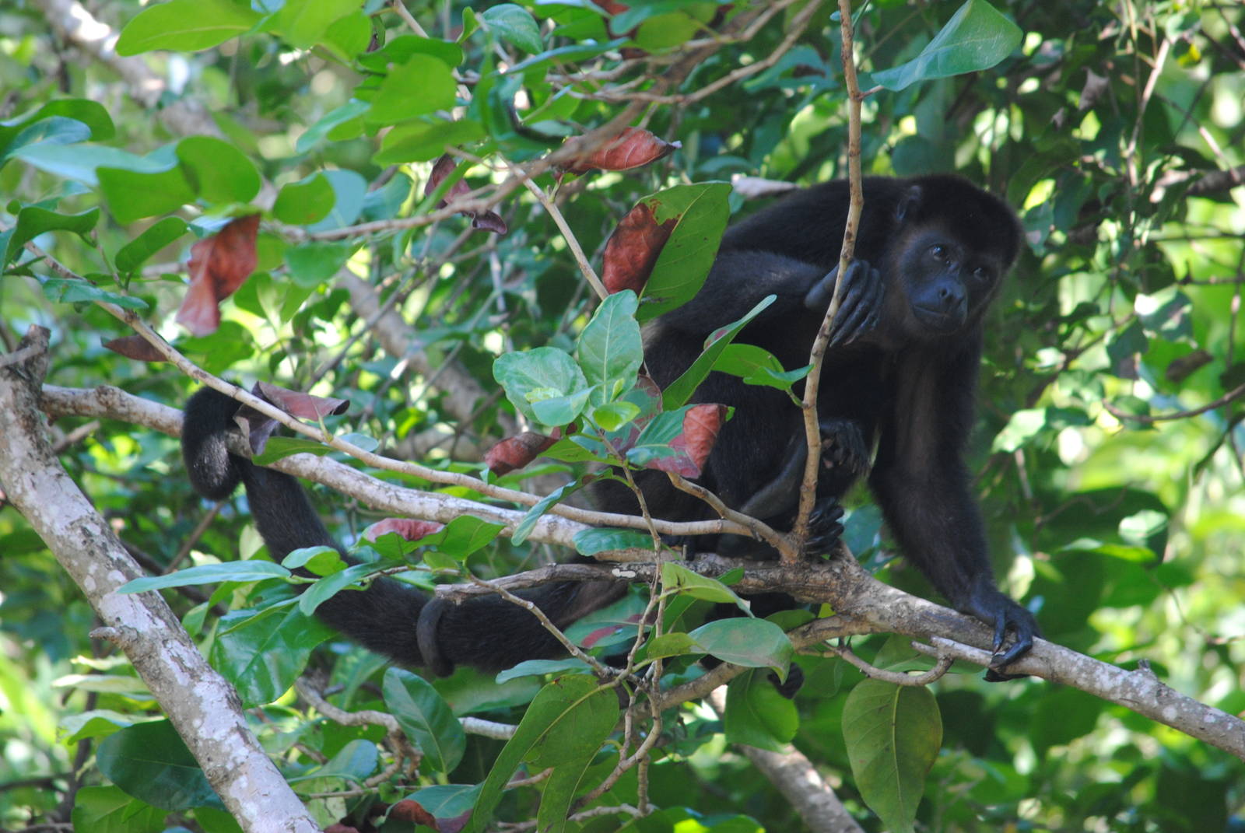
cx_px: 622
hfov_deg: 5.7
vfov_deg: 3.8
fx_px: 12465
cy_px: 416
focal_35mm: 360
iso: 400
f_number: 5.3
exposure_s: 1/80
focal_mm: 240
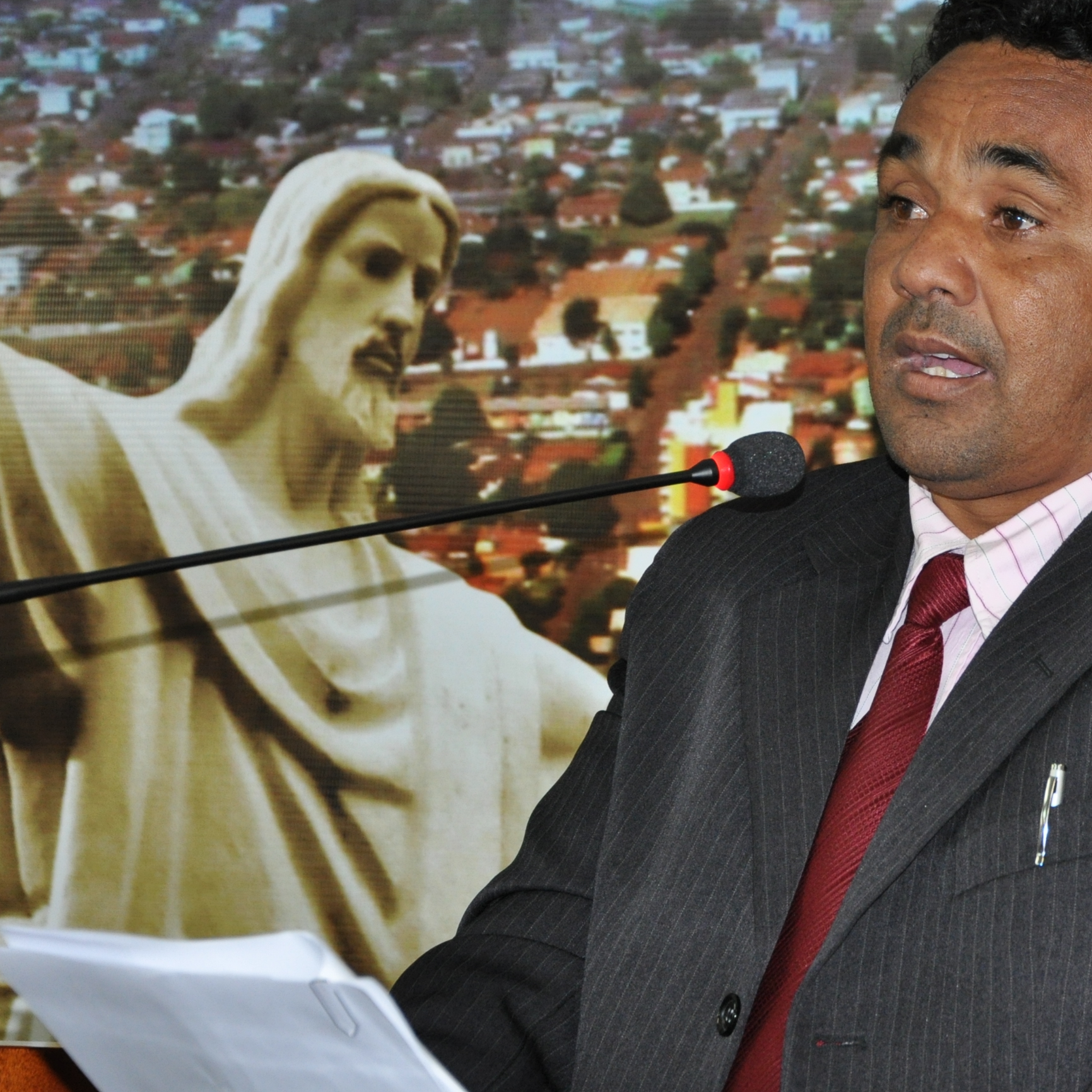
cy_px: 560
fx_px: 4390
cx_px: 883
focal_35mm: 123
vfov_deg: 14.2
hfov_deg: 14.1
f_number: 5
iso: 800
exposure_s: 1/60
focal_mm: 52
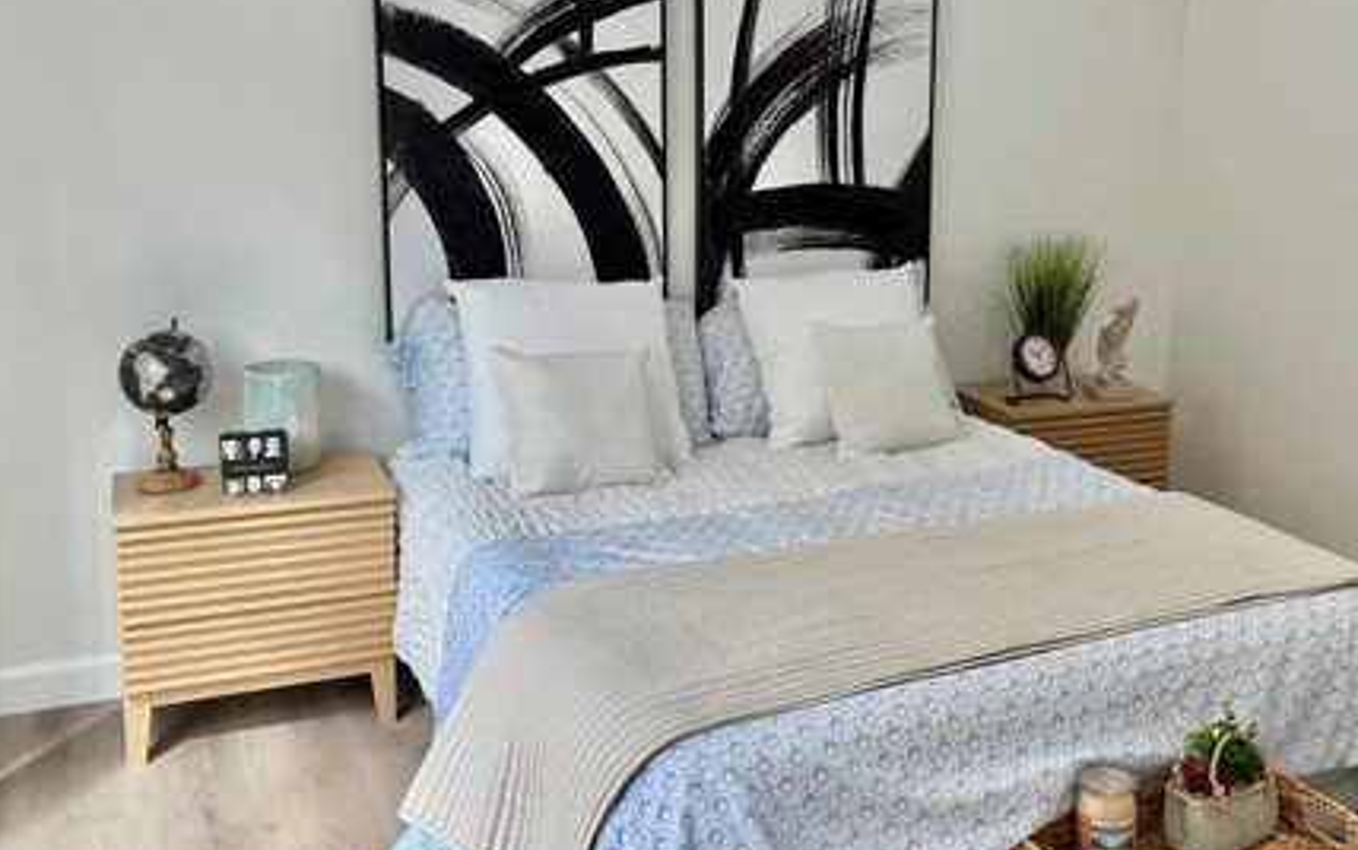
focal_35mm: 38
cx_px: 828
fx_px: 1407
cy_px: 285
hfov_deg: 51.1
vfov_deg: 33.3
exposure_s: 1/355
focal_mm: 6.76
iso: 80
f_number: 1.78
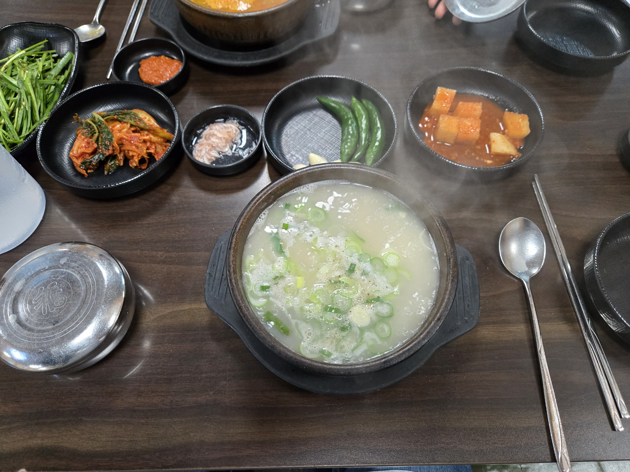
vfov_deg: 58.9
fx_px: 419
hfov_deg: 73.9
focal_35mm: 23
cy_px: 236
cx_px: 315
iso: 640
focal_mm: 5.4
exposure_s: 1/120
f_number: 1.8
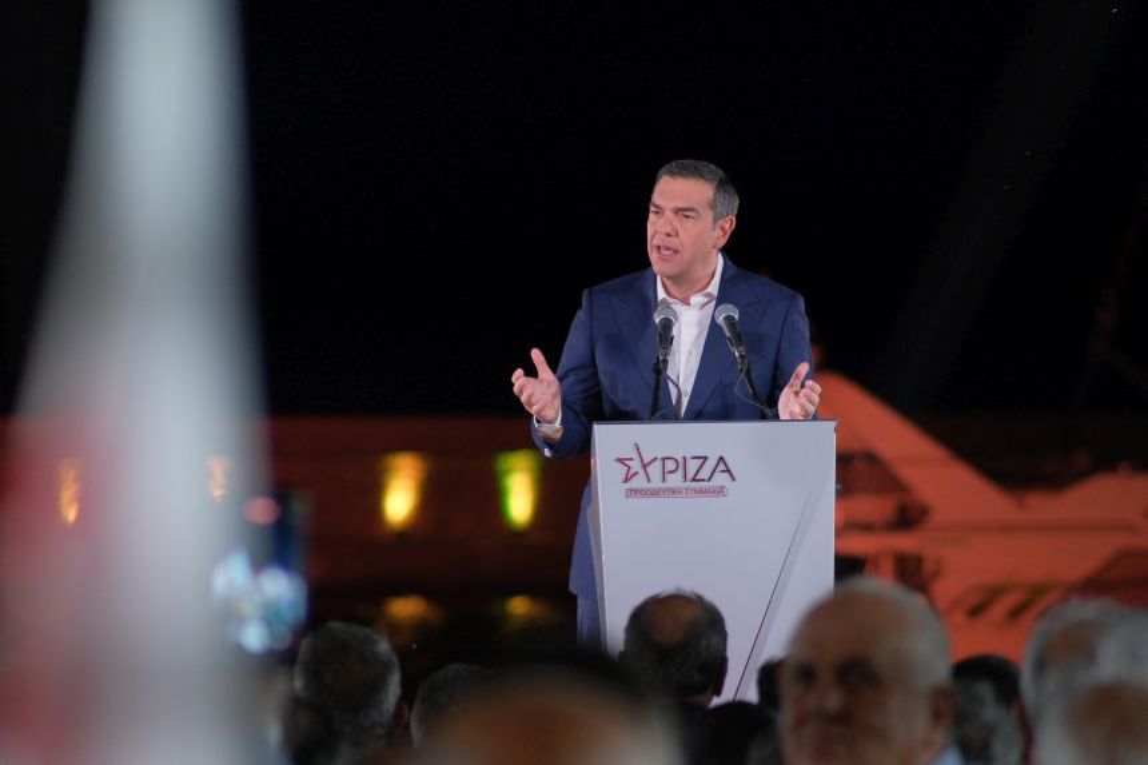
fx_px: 4081
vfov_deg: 10.7
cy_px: 382
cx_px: 574
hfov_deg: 16.0
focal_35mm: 128
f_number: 1.8
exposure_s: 1/250
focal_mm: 85
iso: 640
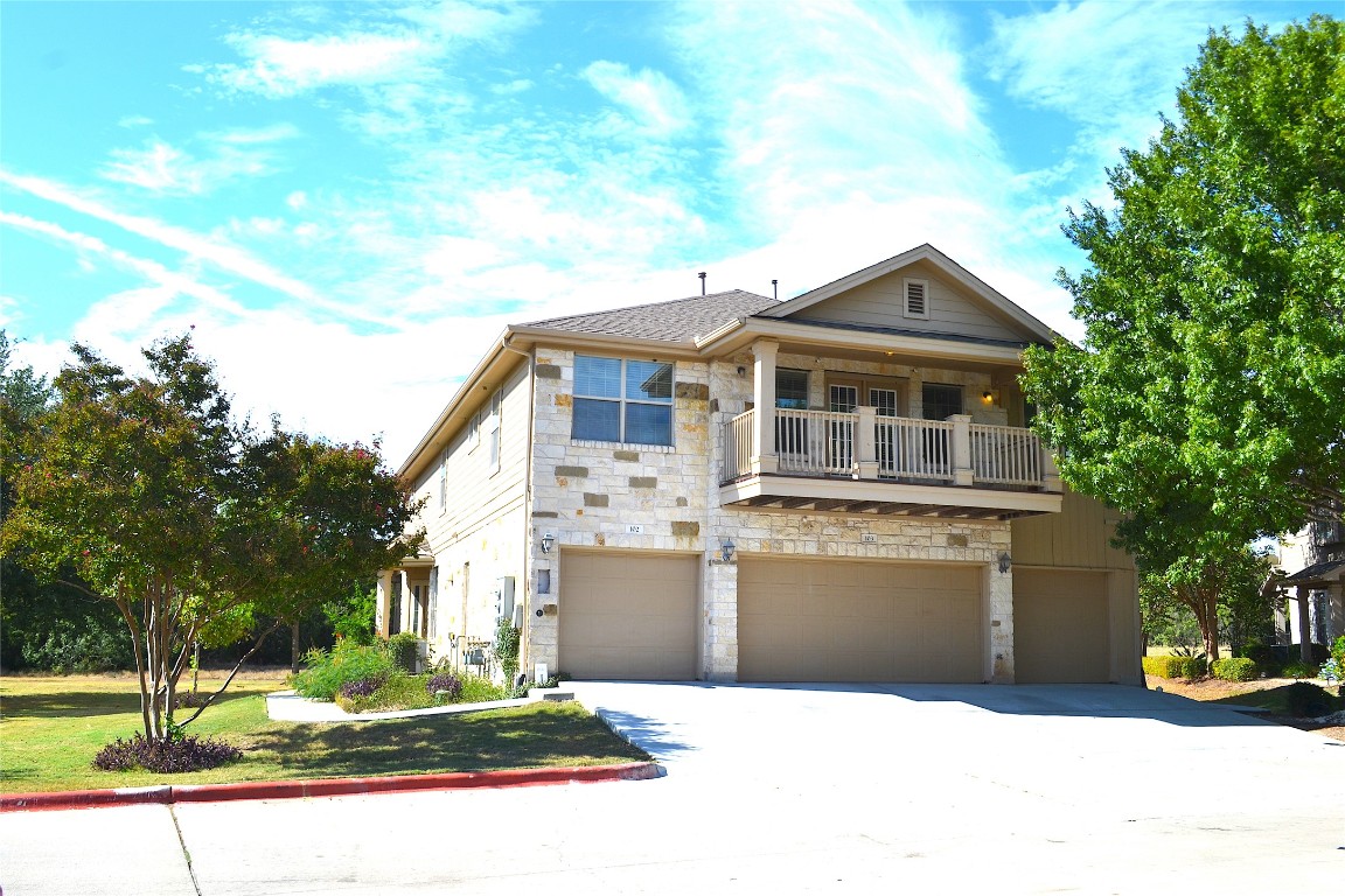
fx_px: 1233
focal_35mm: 33
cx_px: 672
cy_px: 448
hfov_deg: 57.2
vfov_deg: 40.0
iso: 100
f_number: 8
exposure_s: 1/250
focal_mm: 22
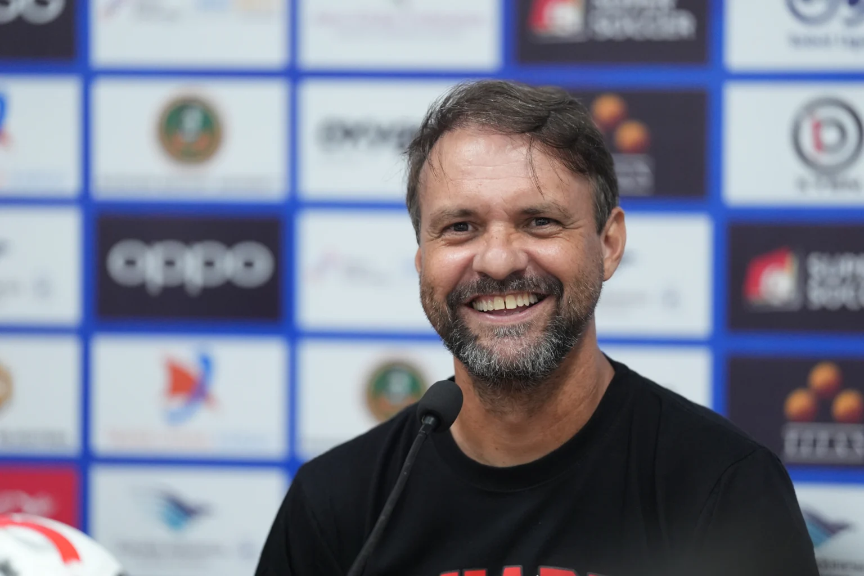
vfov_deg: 4.6
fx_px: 7199
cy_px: 288
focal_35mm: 300
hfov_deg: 6.9
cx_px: 432
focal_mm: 300
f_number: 2.8
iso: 4000
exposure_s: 1/200
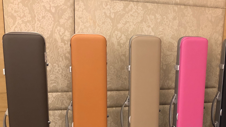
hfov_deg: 40.4
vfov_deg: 23.6
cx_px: 163
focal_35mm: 50
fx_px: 300
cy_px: 99
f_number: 1.8
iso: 100
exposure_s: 1/11
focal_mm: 3.99
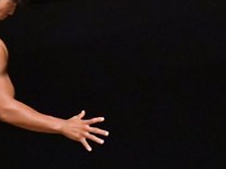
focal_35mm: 807
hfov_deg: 2.5
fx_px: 5263
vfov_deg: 1.8
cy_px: 127
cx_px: -19
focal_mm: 160
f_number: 5.6
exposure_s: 1/400
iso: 12800
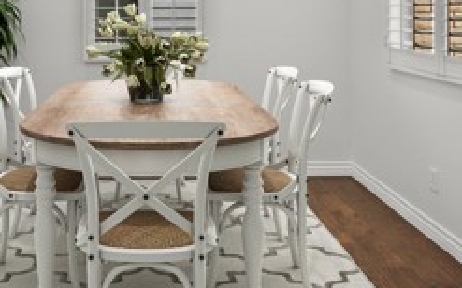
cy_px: 14
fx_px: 466
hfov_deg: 51.6
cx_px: 148
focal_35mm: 37
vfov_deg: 32.2
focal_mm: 14
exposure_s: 1.6
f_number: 9
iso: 80
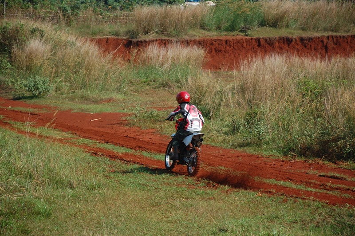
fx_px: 1404
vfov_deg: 9.6
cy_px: 118
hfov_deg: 14.4
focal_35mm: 142
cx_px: 178
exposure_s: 1/1000
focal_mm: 95
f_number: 5.6
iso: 320
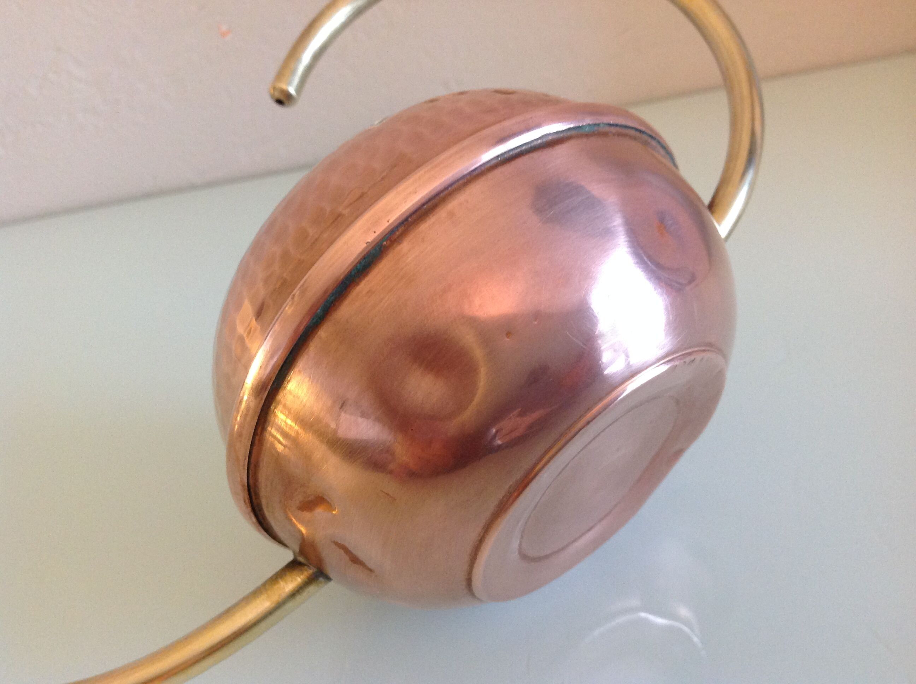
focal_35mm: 35
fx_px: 925
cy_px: 342
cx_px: 458
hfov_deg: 52.7
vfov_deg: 40.6
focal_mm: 4.28
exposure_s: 1/15
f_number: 2.4
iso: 200
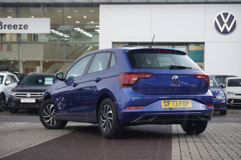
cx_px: 120
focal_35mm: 72
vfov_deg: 18.9
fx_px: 482
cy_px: 80
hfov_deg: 28.1
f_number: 5.6
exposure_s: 1/160
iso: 1600
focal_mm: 48
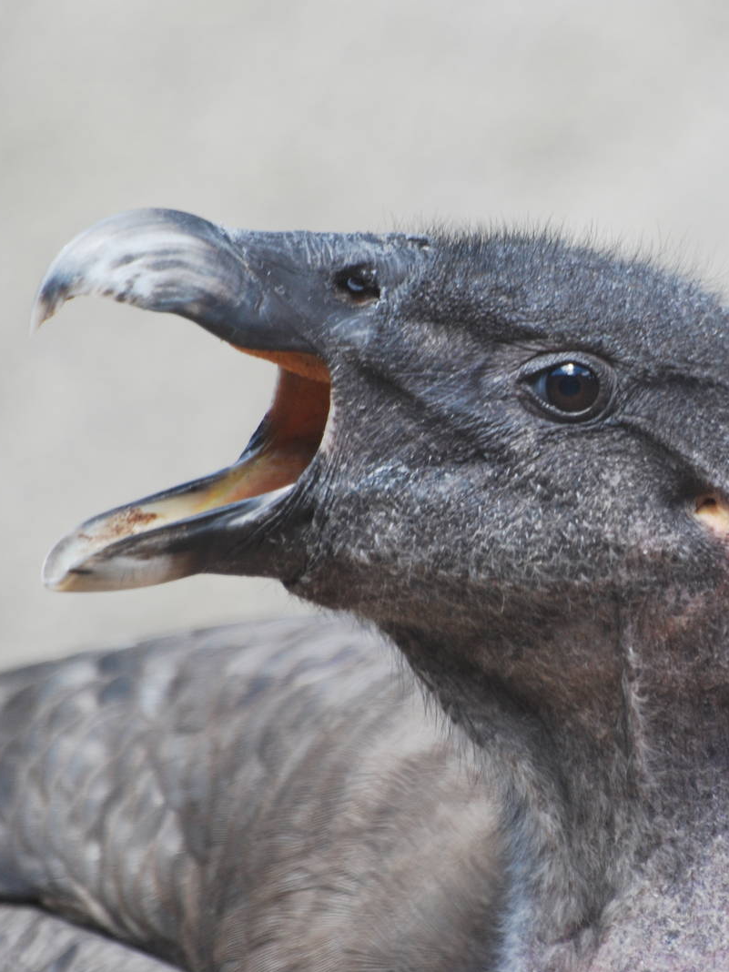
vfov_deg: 3.1
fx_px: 18224
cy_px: 486
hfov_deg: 2.3
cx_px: 628
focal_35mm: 649
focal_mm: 300
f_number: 5.6
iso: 400
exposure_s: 1/125
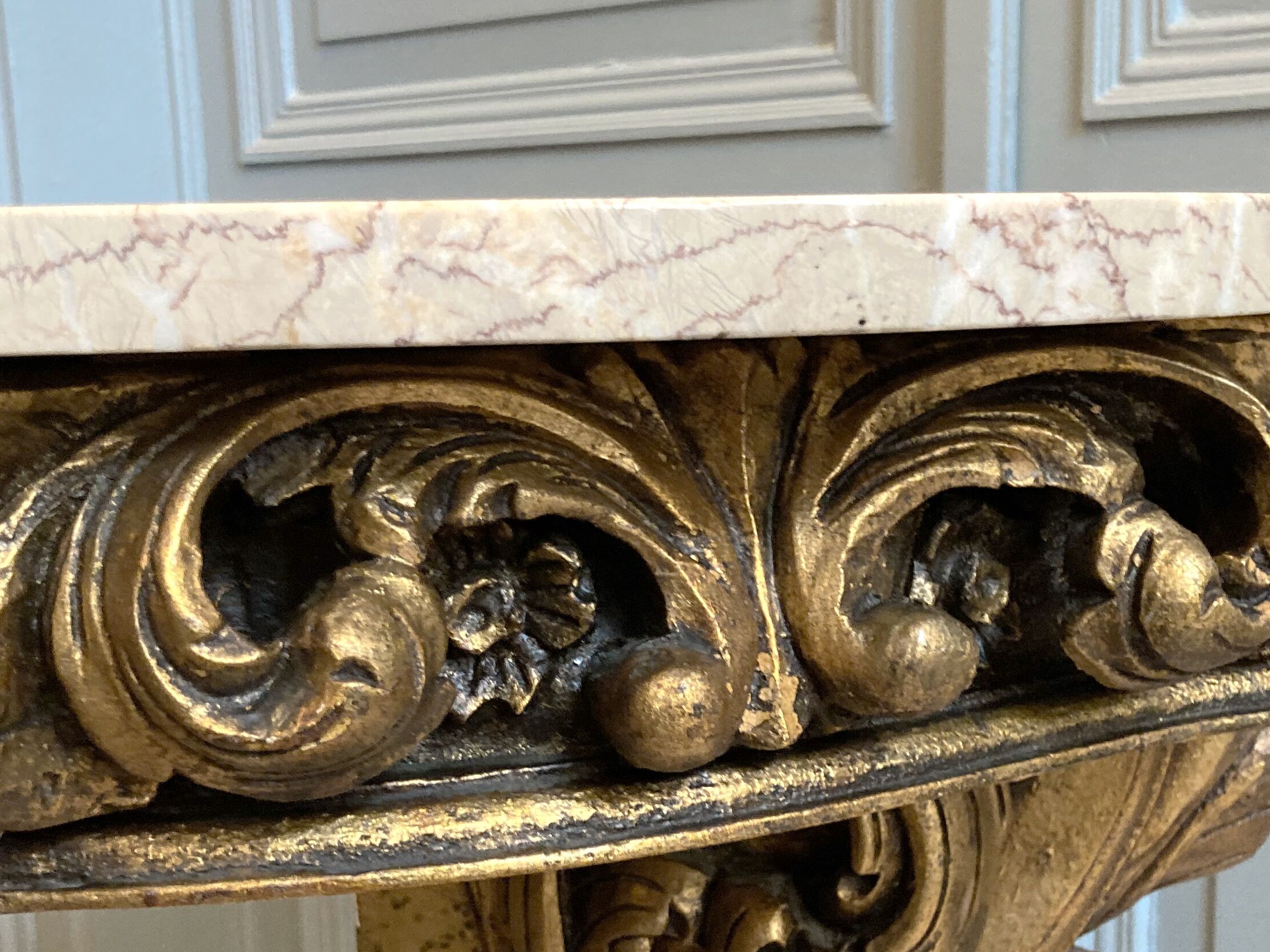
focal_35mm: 51
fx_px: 1871
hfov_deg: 37.5
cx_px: 664
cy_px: 733
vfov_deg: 28.1
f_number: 1.8
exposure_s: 1/33
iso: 250
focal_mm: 3.99
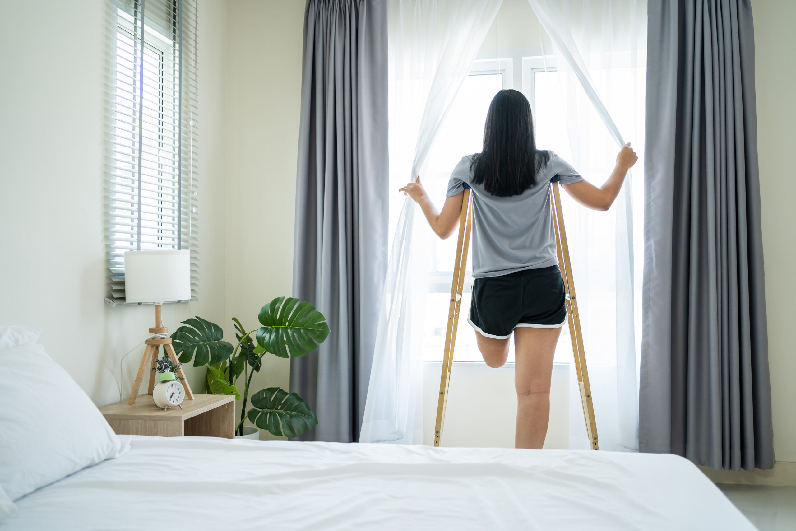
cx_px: 398
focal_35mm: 35
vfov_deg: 37.9
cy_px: 266
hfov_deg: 54.4
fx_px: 774
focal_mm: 35
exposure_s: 1/400
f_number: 2.2
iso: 500
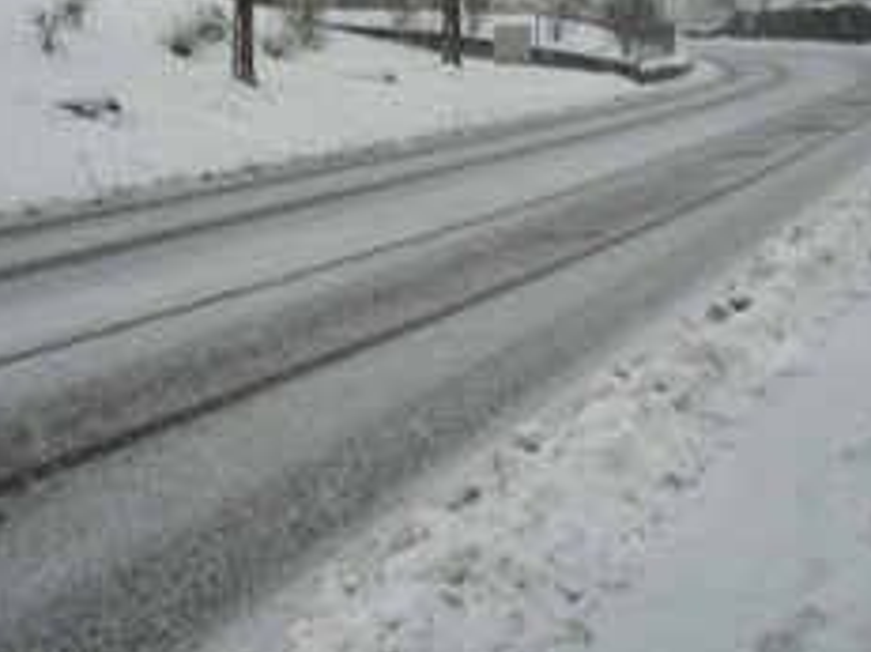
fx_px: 1610
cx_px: 494
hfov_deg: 30.2
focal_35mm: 64
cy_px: 158
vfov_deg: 22.7
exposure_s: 1/60
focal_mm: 6.6
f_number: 3.5
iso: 64
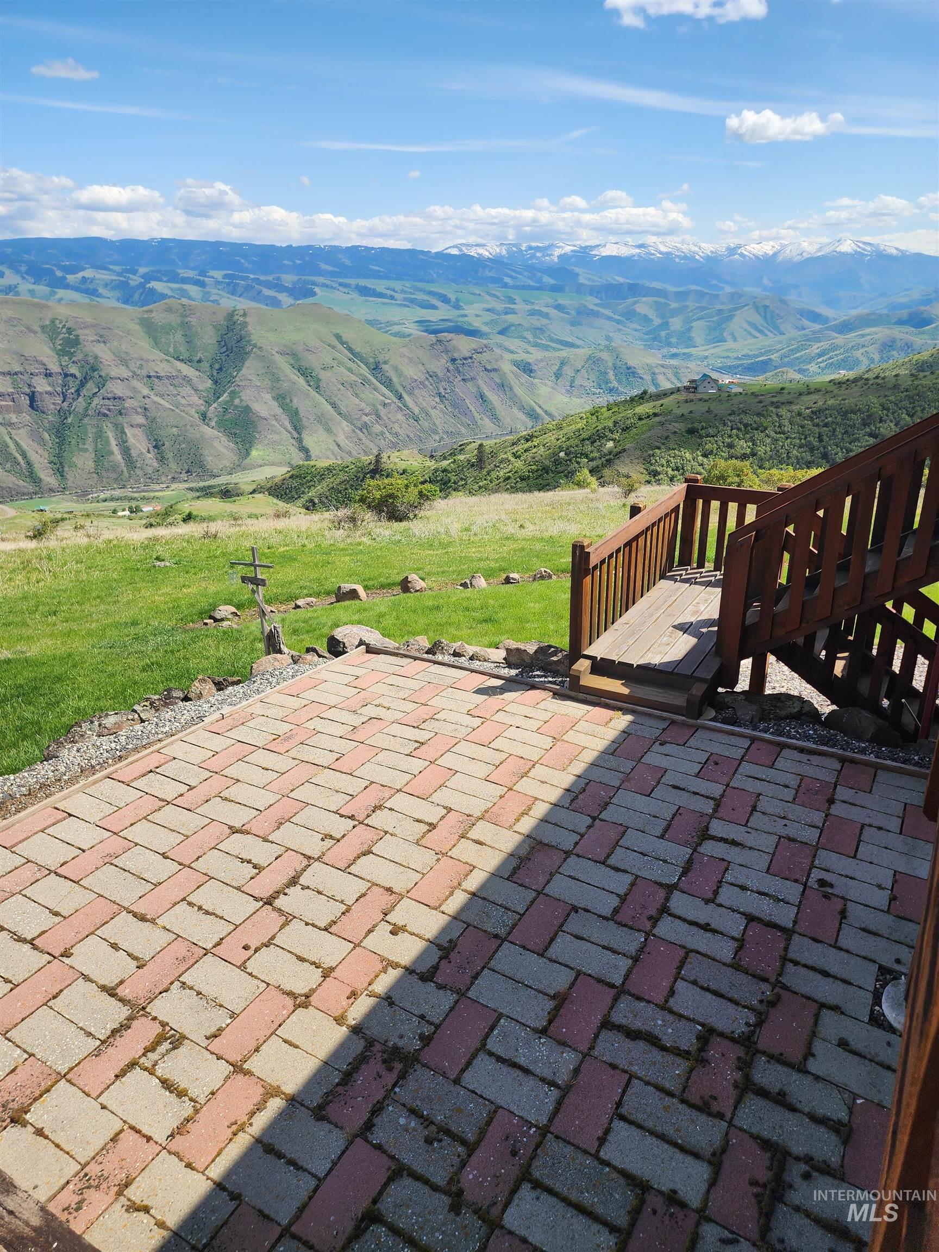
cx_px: 470
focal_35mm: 23
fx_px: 832
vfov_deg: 73.9
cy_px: 626
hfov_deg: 58.9
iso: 12
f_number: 1.8
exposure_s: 1/803
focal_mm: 6.4
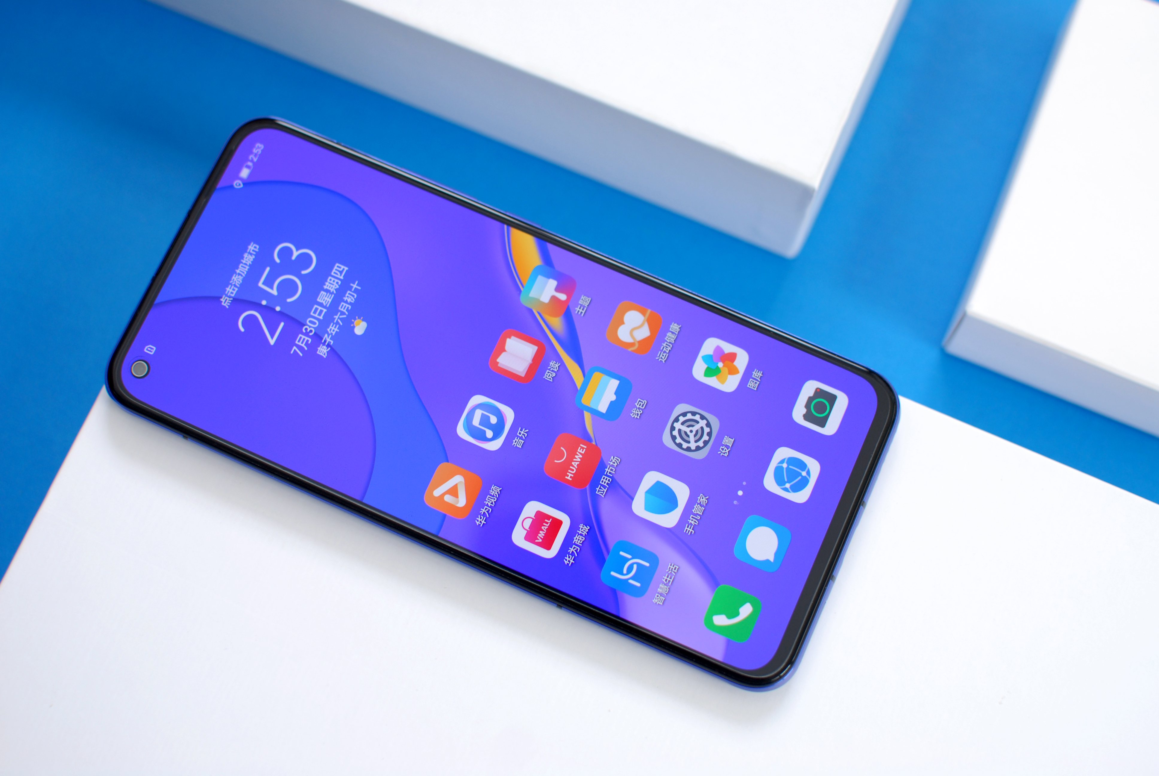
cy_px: 388
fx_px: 1692
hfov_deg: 37.8
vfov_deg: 25.8
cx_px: 580
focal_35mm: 52
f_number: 2.8
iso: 200
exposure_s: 1/80
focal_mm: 35
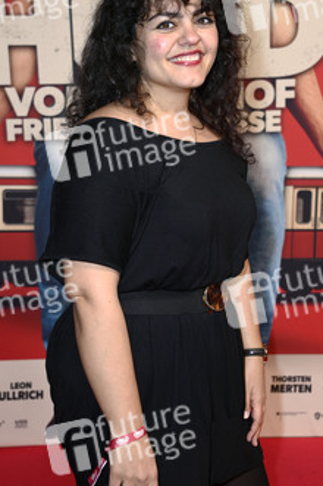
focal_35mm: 75
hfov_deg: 18.1
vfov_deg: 27.0
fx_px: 1011
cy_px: 220
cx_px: 163
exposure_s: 1/250
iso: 800
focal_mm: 62
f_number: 5.6
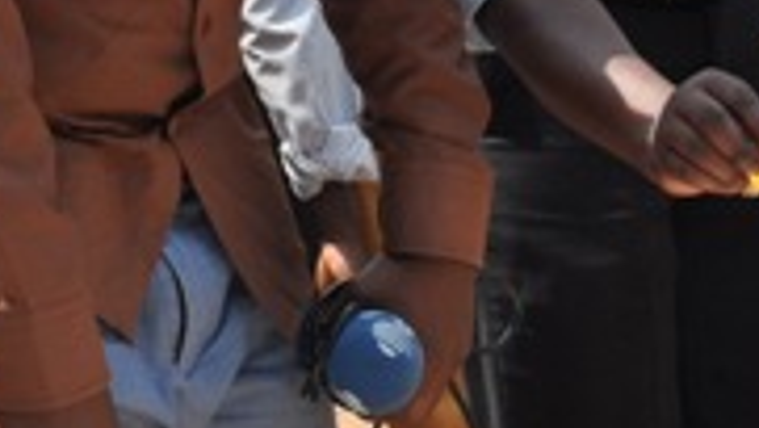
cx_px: -237
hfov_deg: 11.2
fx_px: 3765
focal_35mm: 187
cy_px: 38
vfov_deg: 6.5
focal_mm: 30
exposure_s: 1/500
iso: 500
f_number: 11
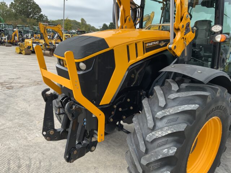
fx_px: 194
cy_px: 86
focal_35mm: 29
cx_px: 116
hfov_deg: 61.7
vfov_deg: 48.2
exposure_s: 1/556
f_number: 1.8
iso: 16
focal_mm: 3
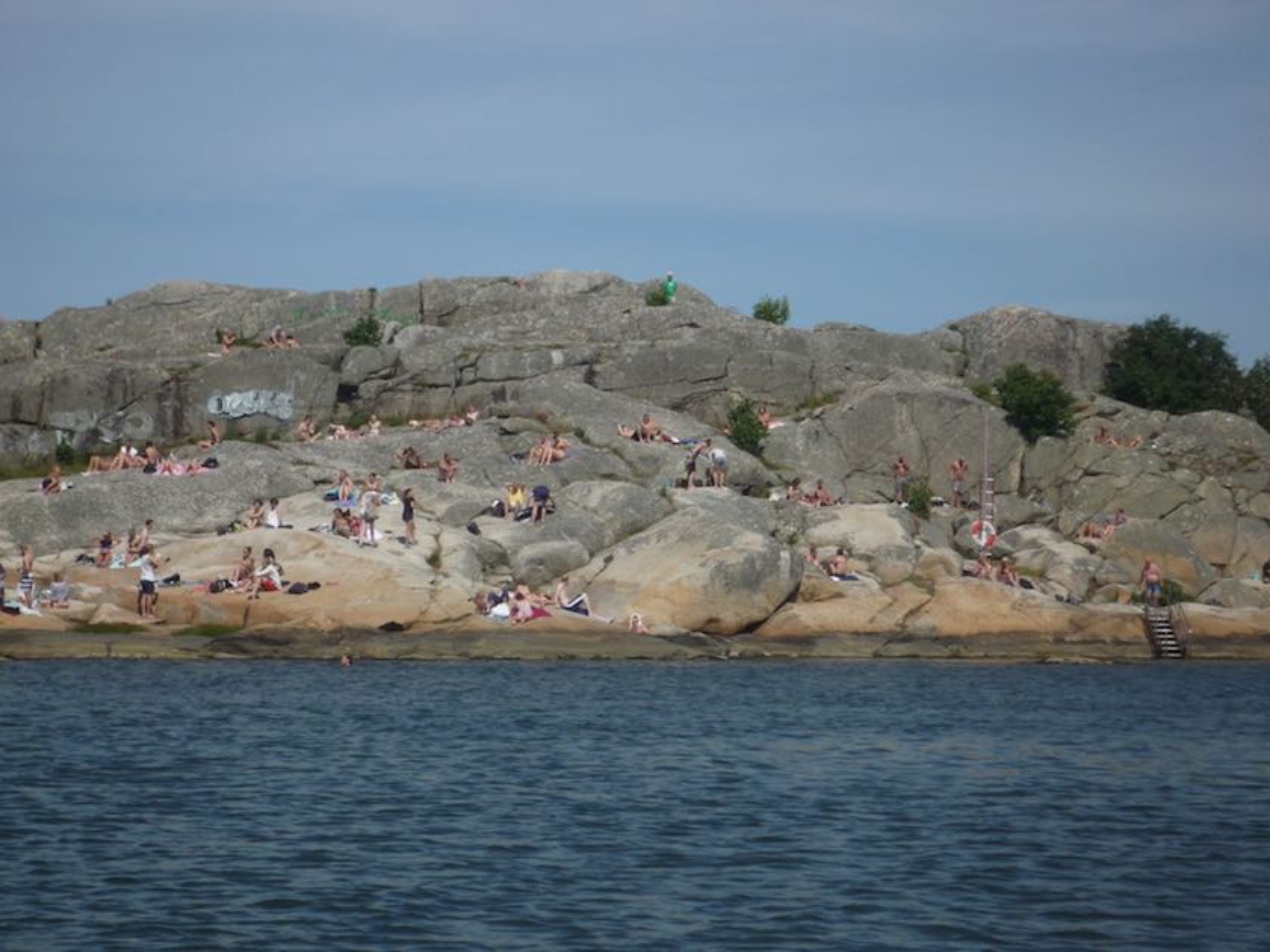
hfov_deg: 19.6
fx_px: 3669
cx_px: 635
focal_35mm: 100
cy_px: 476
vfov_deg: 14.8
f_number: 6.3
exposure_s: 1/800
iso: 100
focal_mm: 17.6
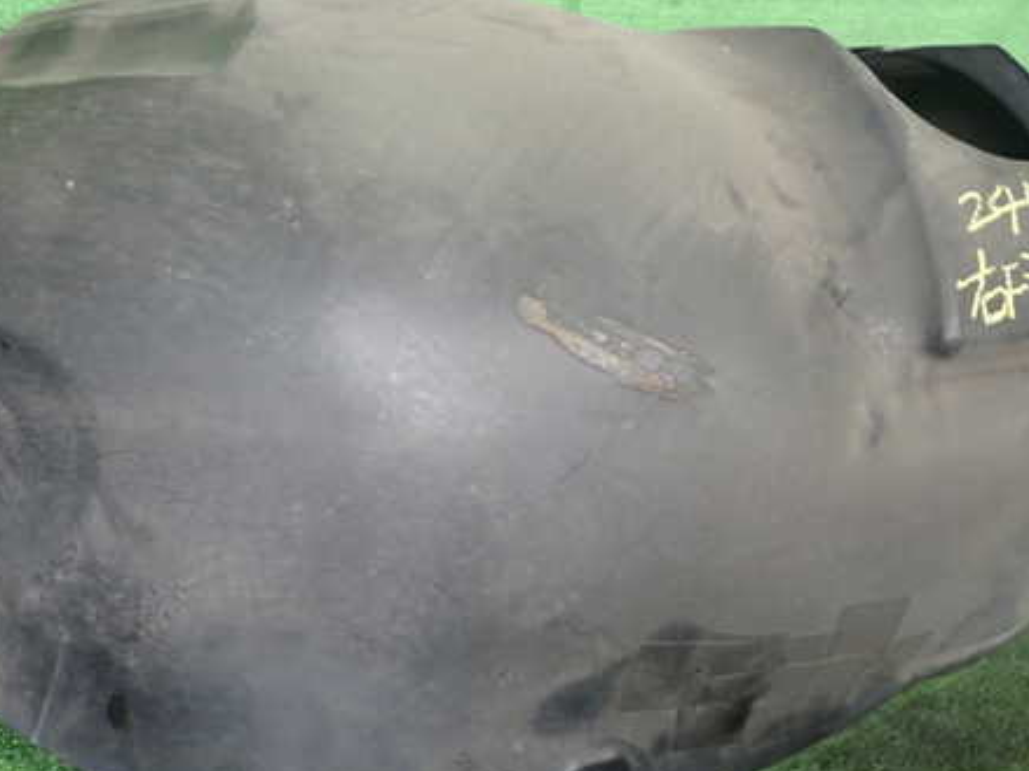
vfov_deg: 35.1
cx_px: 462
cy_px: 375
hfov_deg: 45.7
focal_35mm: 41
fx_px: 1218
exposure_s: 1/30
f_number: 2.3
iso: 250
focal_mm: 5.4
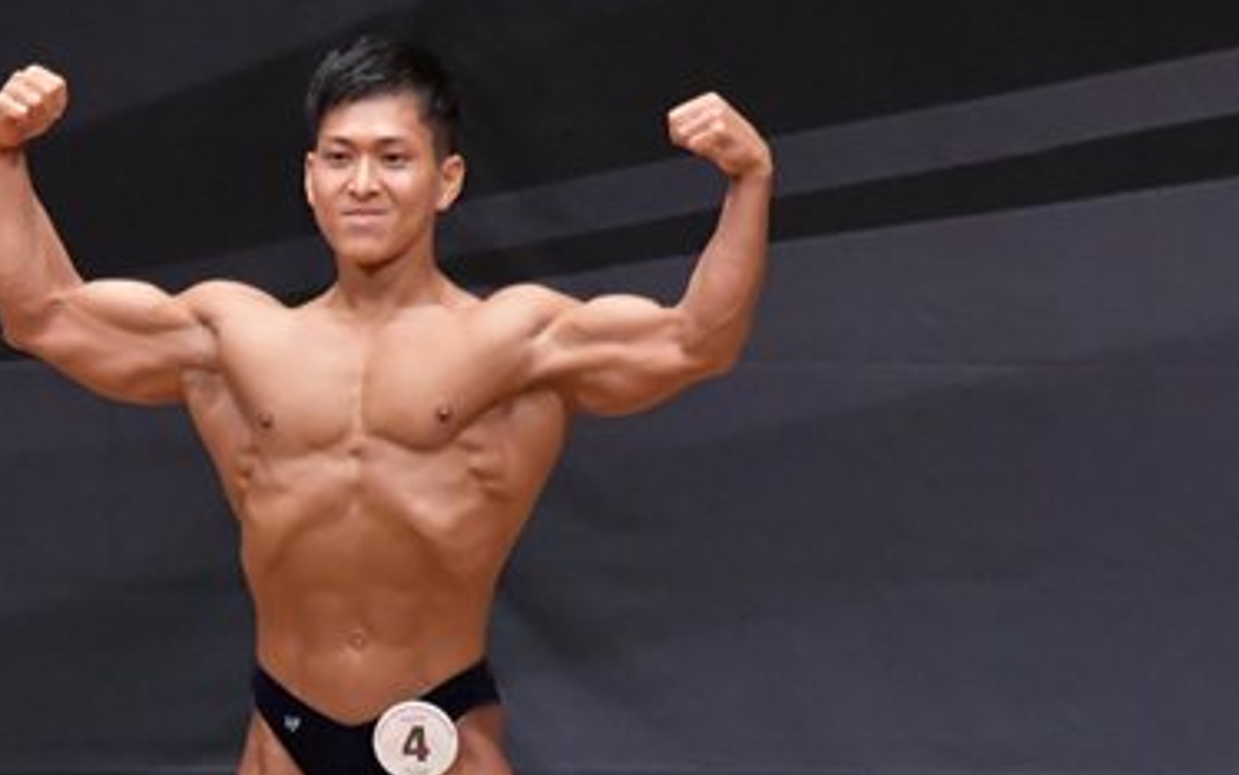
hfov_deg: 3.5
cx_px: 267
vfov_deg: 2.2
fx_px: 20300
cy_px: 686
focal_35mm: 601
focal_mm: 190
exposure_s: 1/400
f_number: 5.6
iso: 6400
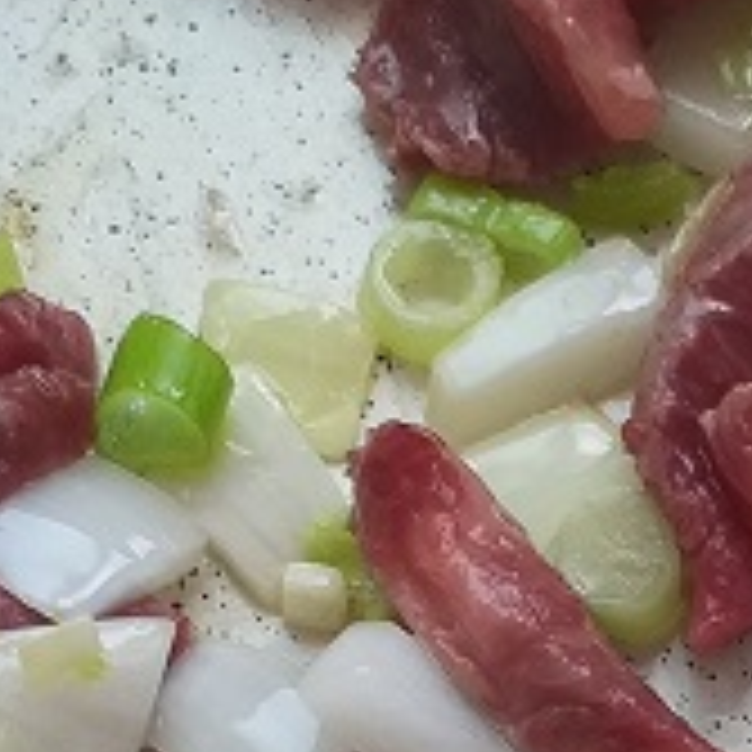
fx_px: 2704
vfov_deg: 15.0
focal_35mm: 110
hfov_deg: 15.6
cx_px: 711
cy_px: 1009
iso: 40
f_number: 1.9
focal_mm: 3.6
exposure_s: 1/173
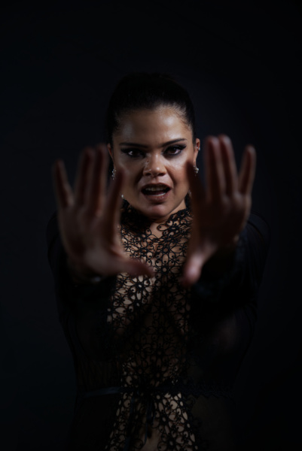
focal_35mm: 70
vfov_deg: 28.8
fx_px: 879
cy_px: 226
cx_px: 151
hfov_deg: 19.5
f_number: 2.8
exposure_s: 1/100
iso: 200
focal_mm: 70
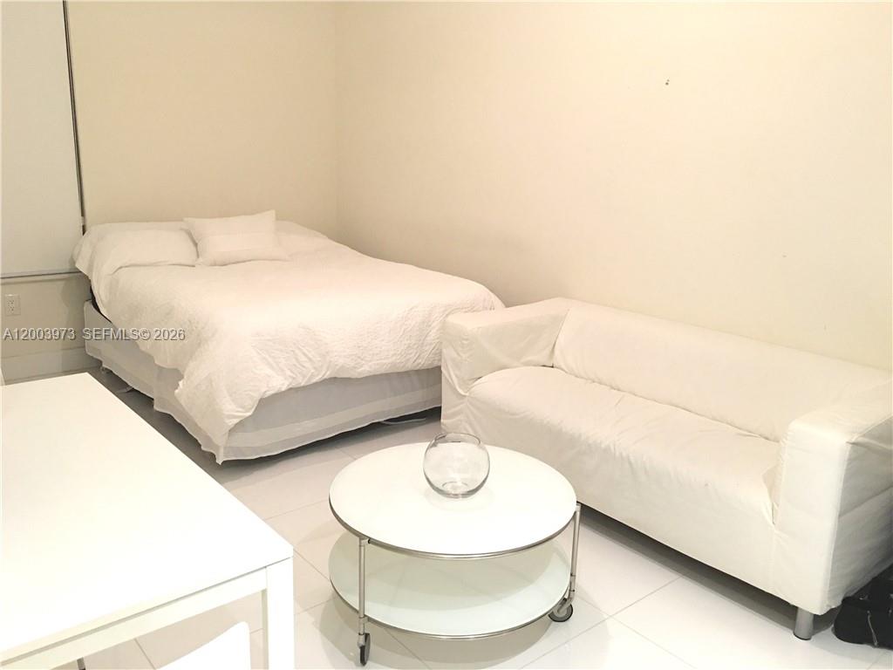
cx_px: 446
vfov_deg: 48.2
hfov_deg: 61.7
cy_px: 335
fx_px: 748
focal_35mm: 29
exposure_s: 1/10
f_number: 2.2
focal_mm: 4.15
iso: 80
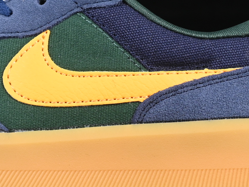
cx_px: 38
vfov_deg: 5.6
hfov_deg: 7.5
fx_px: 1893
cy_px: 7
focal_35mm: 263
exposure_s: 1/60
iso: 160
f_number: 6.3
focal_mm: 50
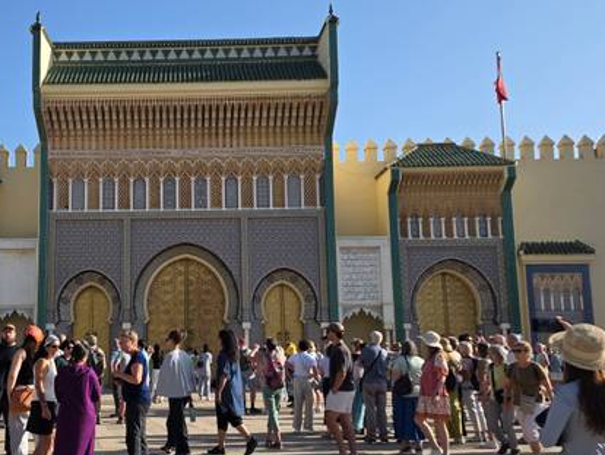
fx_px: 700
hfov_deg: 45.4
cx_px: 164
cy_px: 275
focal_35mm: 40
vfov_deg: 35.9
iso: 80
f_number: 1.7
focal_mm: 6.3
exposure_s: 1/4237
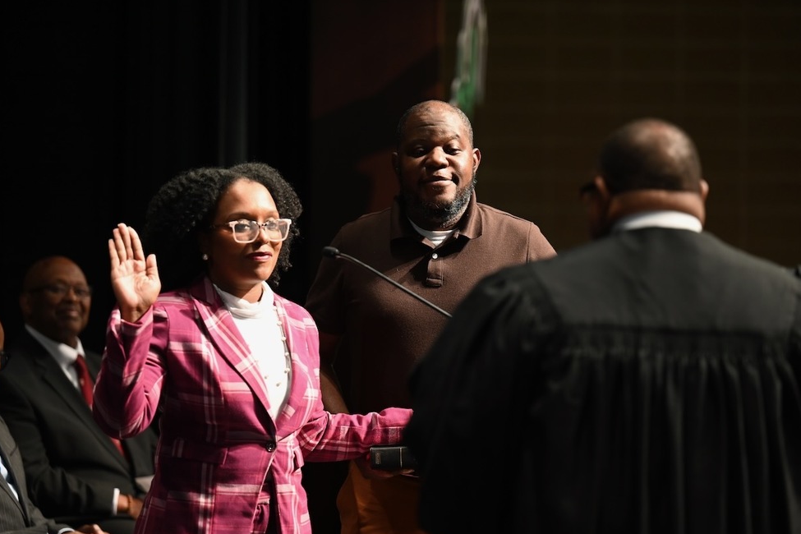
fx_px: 3270
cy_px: 270
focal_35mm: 147
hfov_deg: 14.0
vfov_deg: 9.3
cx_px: 413
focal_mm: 140
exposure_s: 1/80
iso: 640
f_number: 3.2
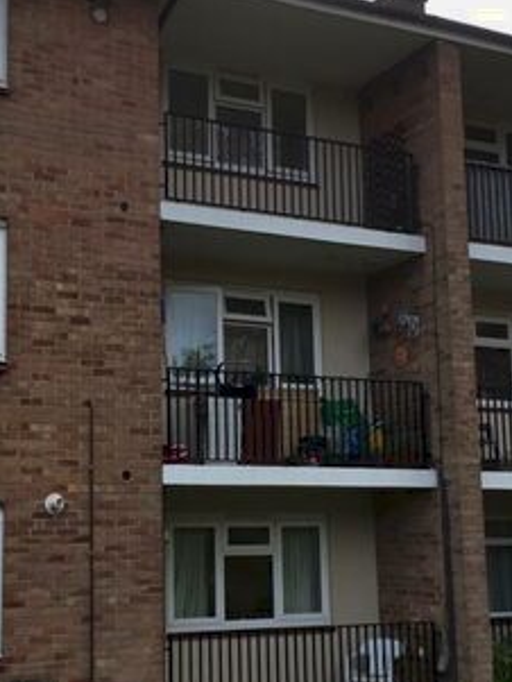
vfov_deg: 35.5
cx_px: 188
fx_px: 1064
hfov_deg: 27.0
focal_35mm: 54
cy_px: 368
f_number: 2.4
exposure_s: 1/420
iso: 25
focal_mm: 3.3
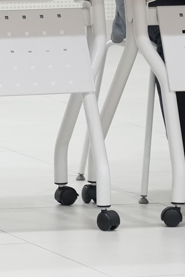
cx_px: -191
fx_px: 3941
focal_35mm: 511
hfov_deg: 2.7
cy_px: -38
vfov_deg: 4.0
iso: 2000
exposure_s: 1/250
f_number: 4
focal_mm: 86
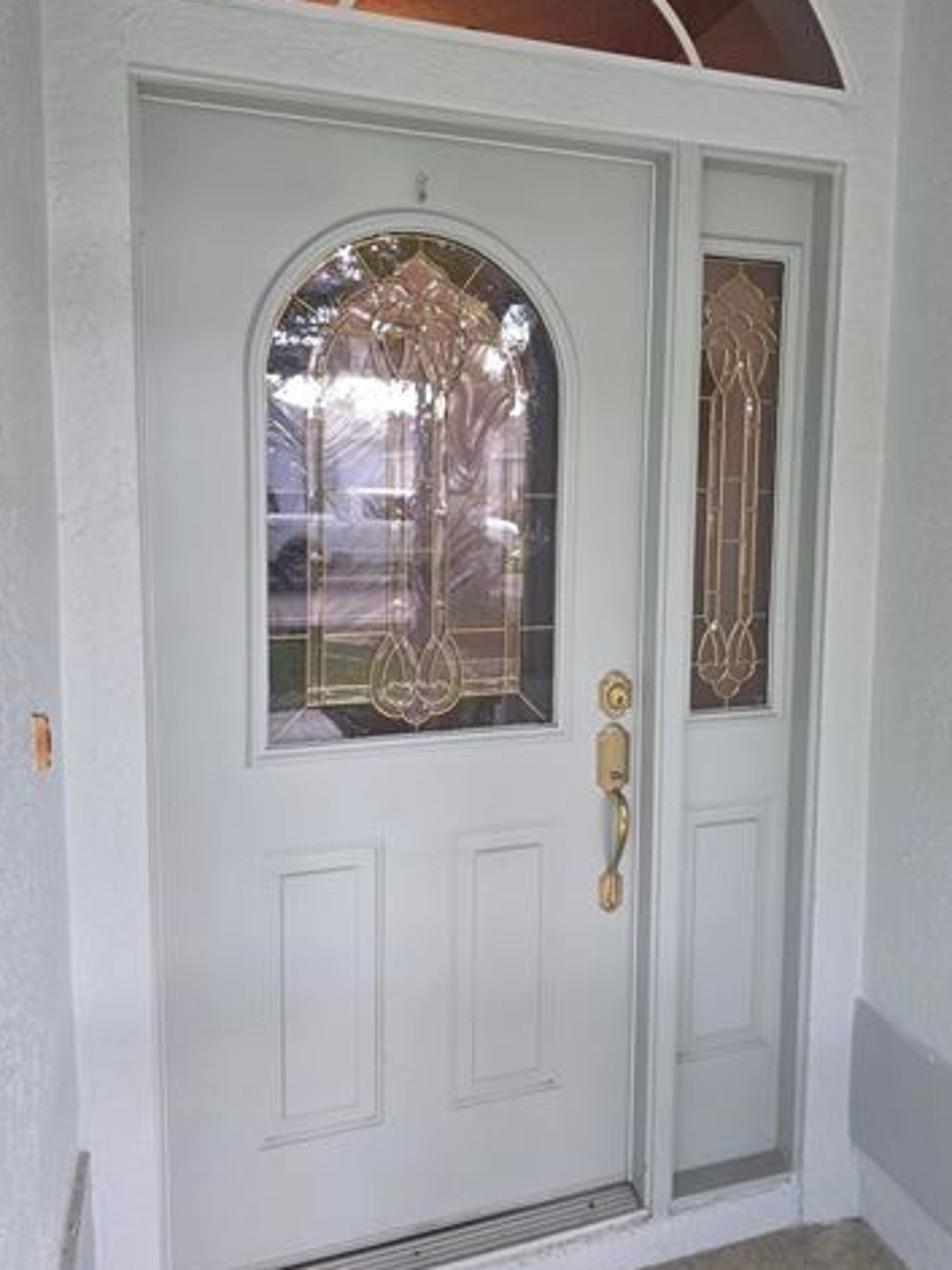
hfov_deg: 53.0
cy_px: 574
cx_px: 522
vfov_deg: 67.2
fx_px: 954
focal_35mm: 26
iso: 100
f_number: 1.7
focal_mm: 6.3
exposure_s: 1/120
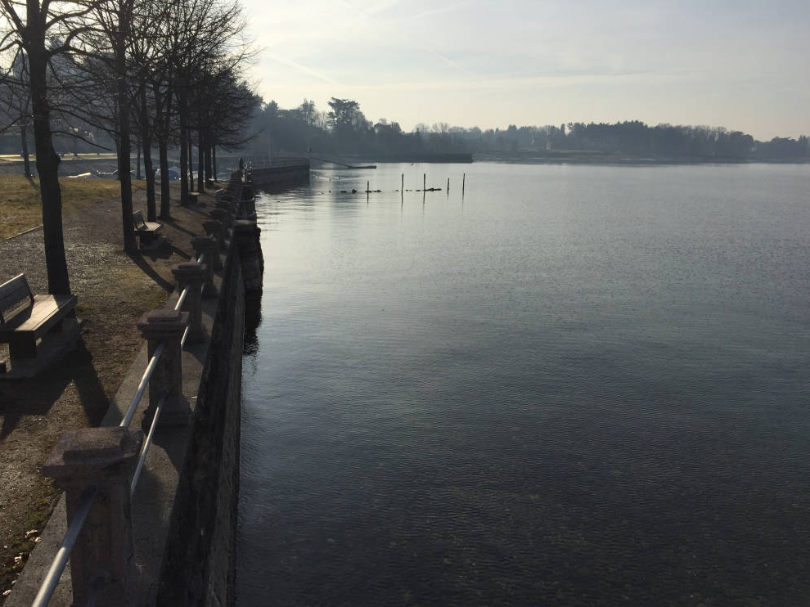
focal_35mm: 30
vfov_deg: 46.8
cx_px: 398
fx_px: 702
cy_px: 301
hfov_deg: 60.0
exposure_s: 1/3968
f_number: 2.2
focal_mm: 4.15
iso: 32
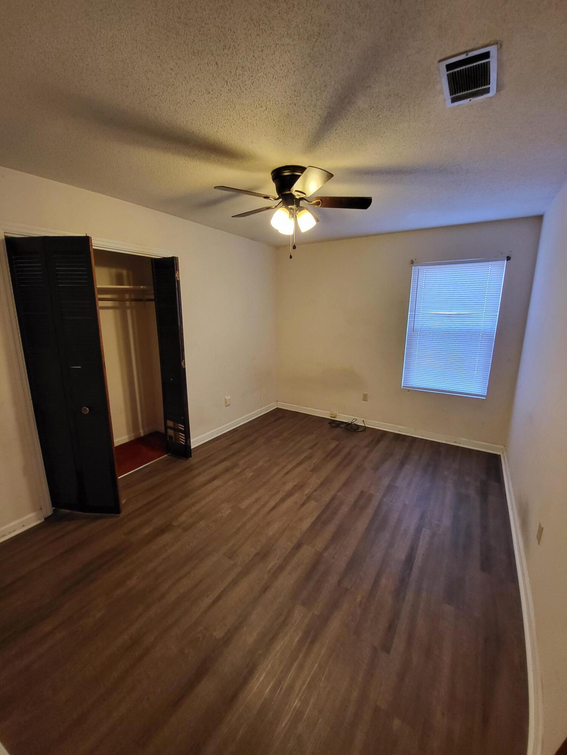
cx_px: 284
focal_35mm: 13
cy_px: 378
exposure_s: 1/40
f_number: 2.2
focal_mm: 1.74
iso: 320
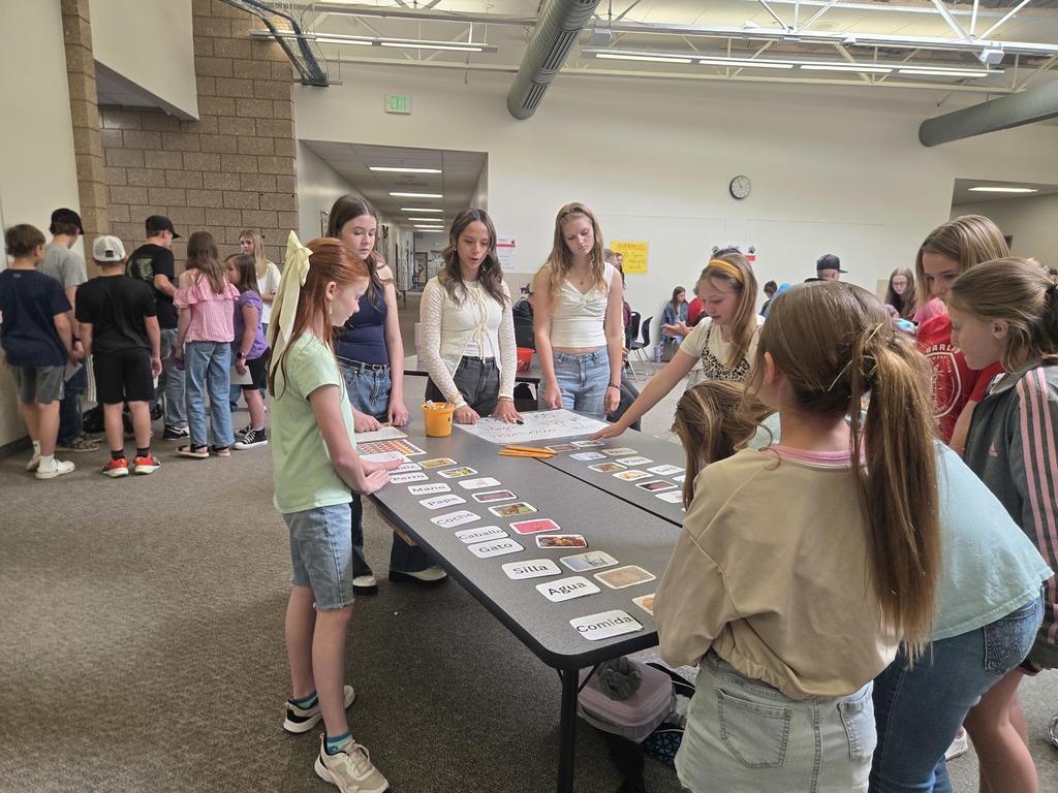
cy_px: 396
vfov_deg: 58.9
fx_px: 703
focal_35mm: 23
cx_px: 529
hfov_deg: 73.9
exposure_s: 1/120
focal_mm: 5.4
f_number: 1.8
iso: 160
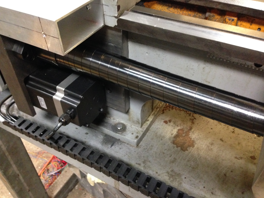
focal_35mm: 33
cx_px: 132
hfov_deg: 55.4
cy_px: 99
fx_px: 252
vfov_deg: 42.9
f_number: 2.4
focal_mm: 4.12
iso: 500
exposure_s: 1/15
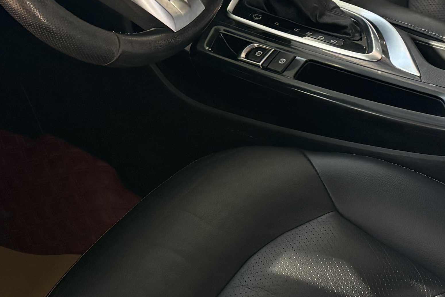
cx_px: 191
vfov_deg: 13.4
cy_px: -48
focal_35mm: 100
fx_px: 1236
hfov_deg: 20.4
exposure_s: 1/343
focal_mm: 5.96
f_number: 1.6
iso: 64
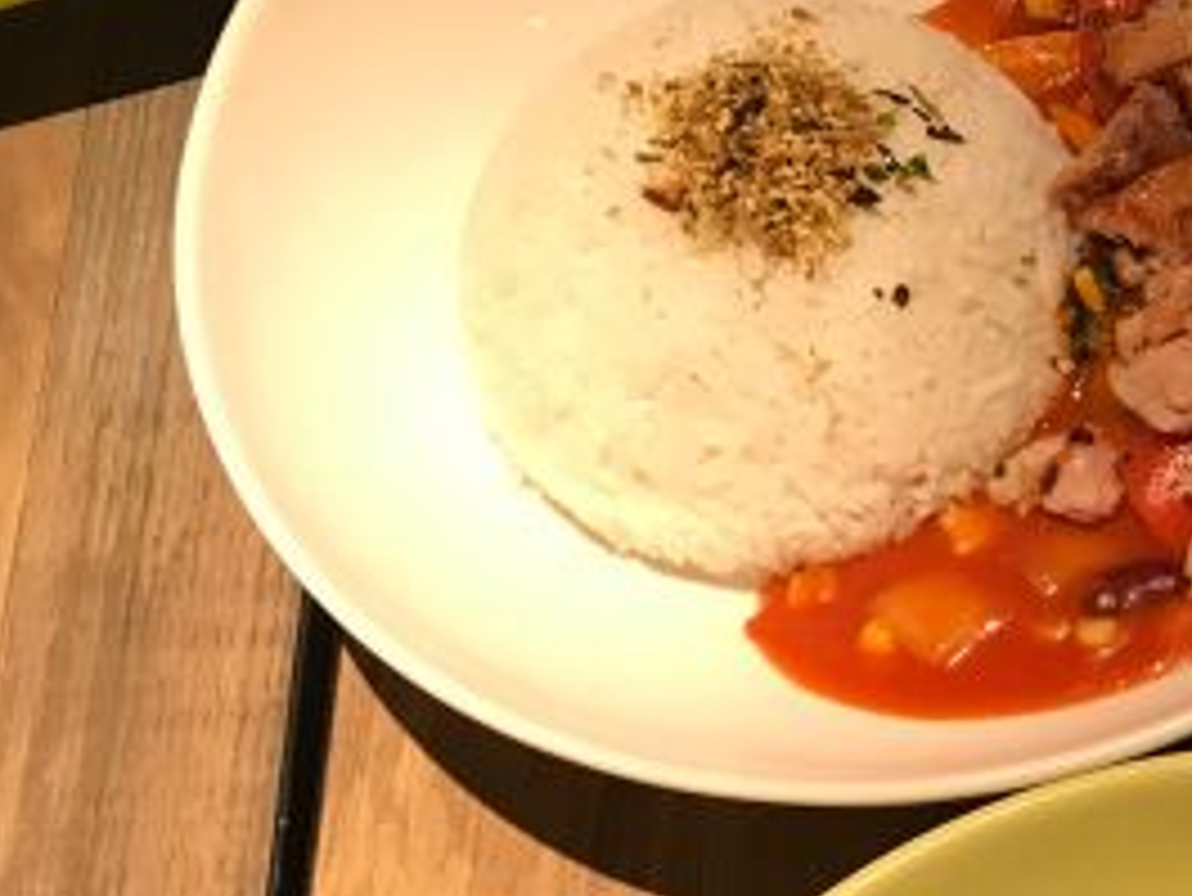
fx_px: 2549
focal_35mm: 74
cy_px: 997
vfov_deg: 19.1
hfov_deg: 23.3
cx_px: 1552
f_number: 1.8
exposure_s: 1/33
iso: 32
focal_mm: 3.99
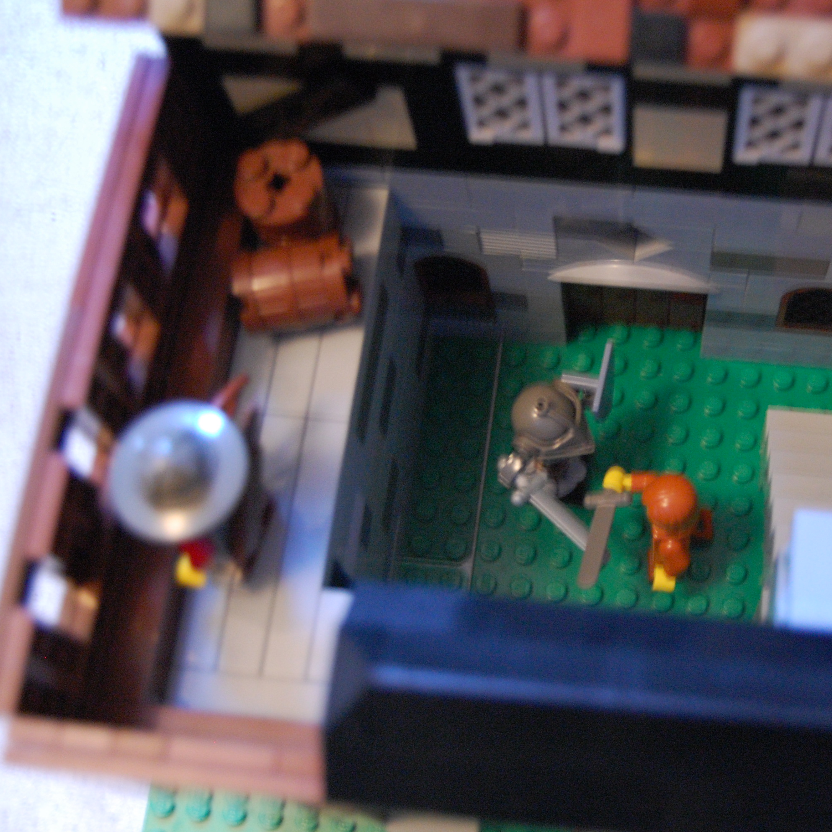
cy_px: 418
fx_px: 1468
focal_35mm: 54
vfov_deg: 31.6
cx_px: 618
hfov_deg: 31.1
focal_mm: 28
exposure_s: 1/4
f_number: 4.2
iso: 1600
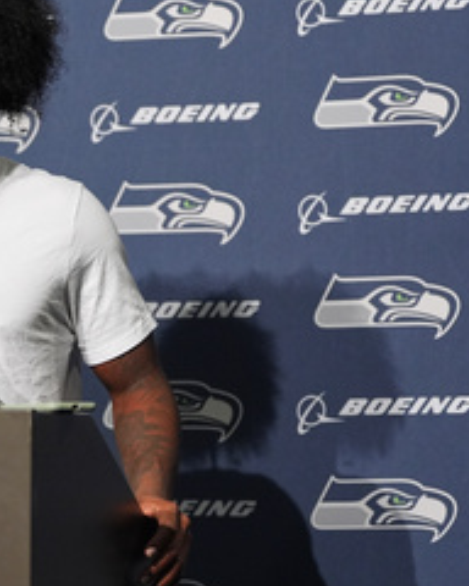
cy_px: 231
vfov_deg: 11.0
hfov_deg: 8.7
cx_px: -90
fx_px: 3054
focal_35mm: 176
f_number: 2.8
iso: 2500
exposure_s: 1/800
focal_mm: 88
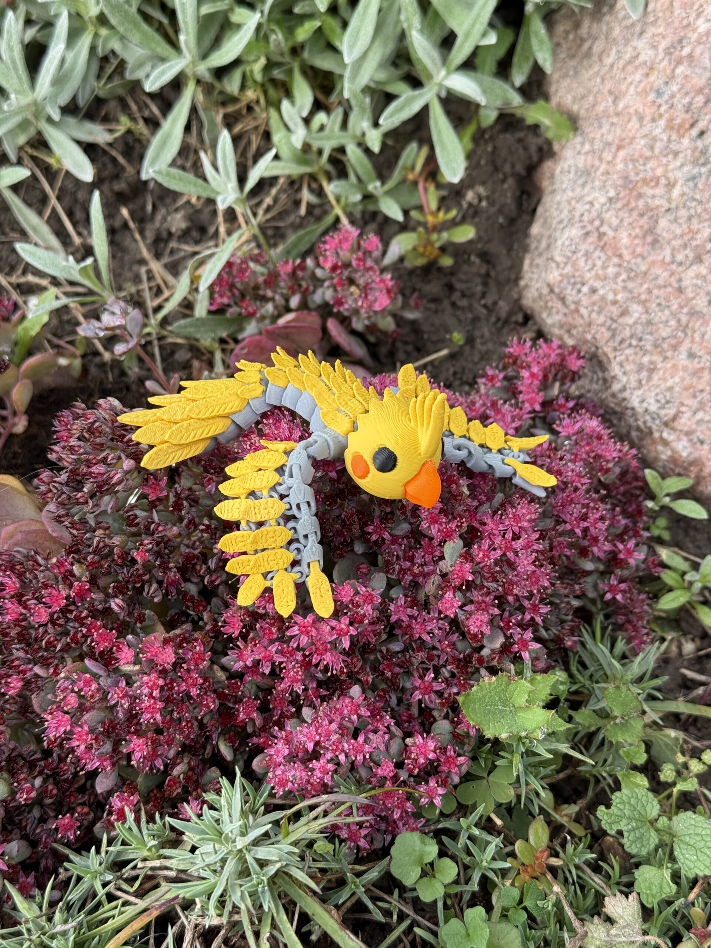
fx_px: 1315
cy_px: 474
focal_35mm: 48
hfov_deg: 30.3
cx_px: 356
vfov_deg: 39.7
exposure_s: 1/906
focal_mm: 6.76
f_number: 1.78
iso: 64
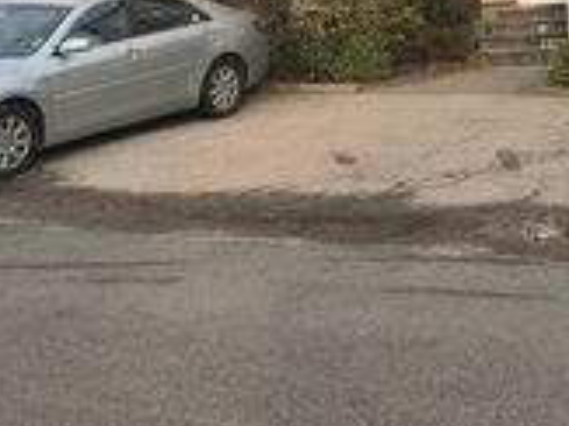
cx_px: 695
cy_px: -152
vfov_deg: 16.1
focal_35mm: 86
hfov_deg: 21.1
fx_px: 1413
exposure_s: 1/436
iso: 20
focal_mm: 3.99
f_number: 1.8
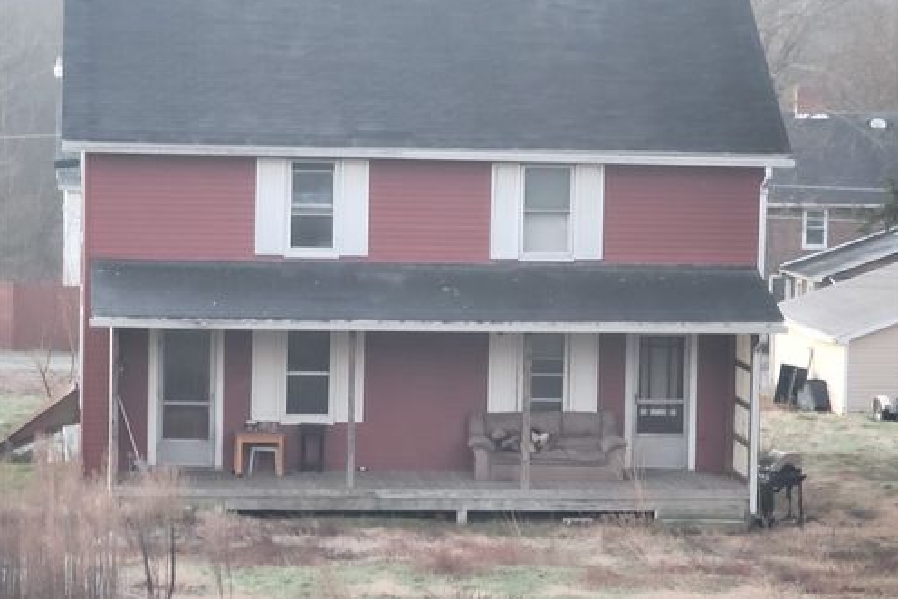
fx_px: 3219
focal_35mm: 129
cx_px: 449
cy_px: 298
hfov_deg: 15.9
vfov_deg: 10.6
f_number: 3
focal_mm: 14.2
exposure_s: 1/30
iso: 800
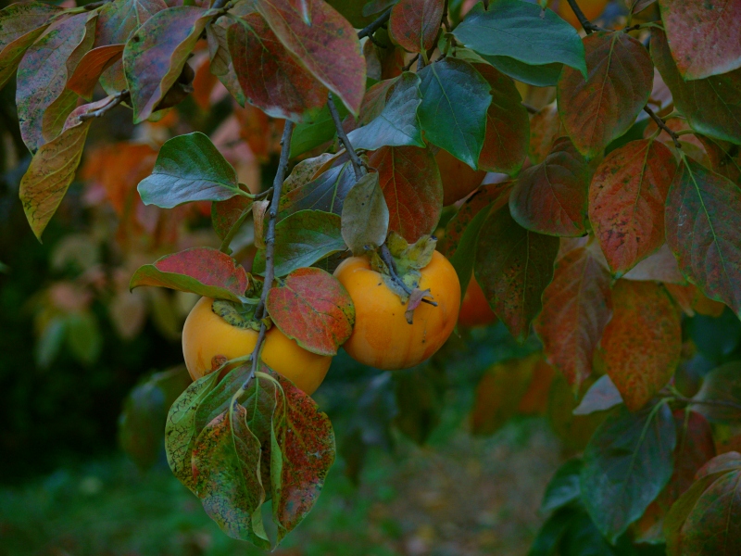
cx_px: 370
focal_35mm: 185
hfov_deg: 10.7
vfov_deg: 8.0
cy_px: 278
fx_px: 3960
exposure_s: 1/30
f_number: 3.6
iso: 100
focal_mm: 39.1
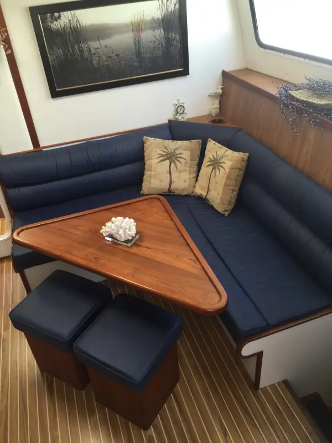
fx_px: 371
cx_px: 166
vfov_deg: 61.7
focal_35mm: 29
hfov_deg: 48.2
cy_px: 222
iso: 32
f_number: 2.2
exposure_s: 1/40
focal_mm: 4.15
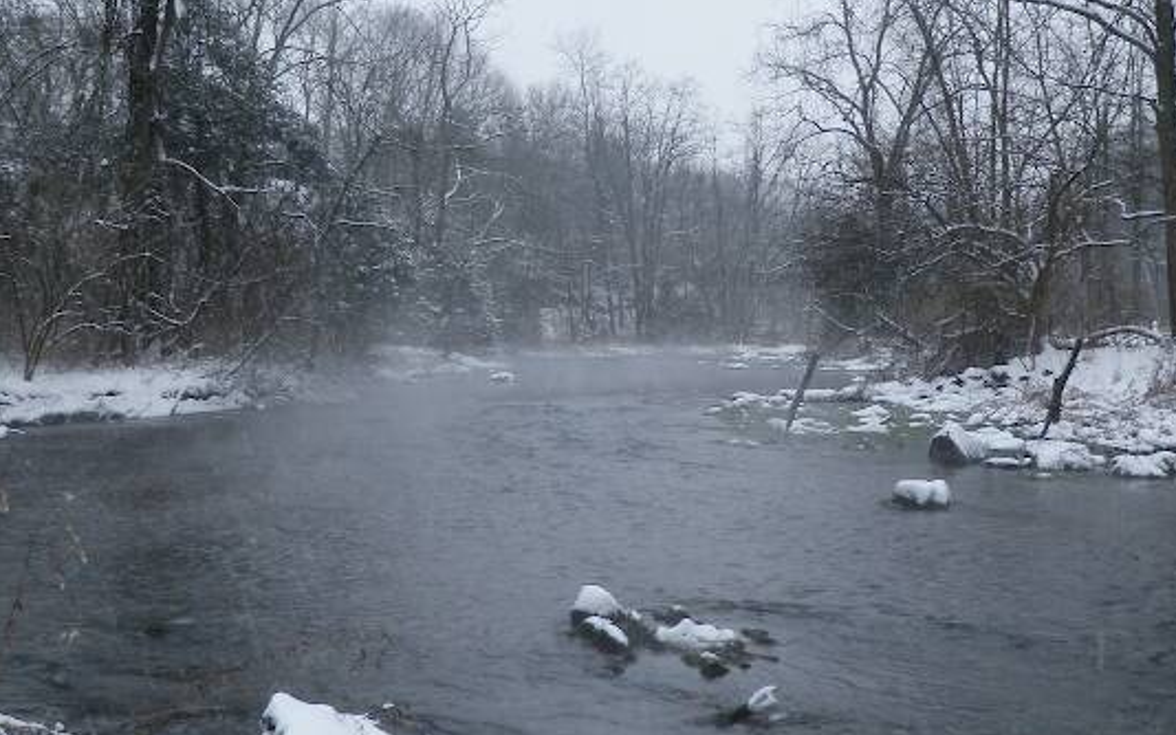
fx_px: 1603
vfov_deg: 25.8
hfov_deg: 40.2
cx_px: 654
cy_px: 407
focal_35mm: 50
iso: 64
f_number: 4.3
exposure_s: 1/40
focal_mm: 7.57
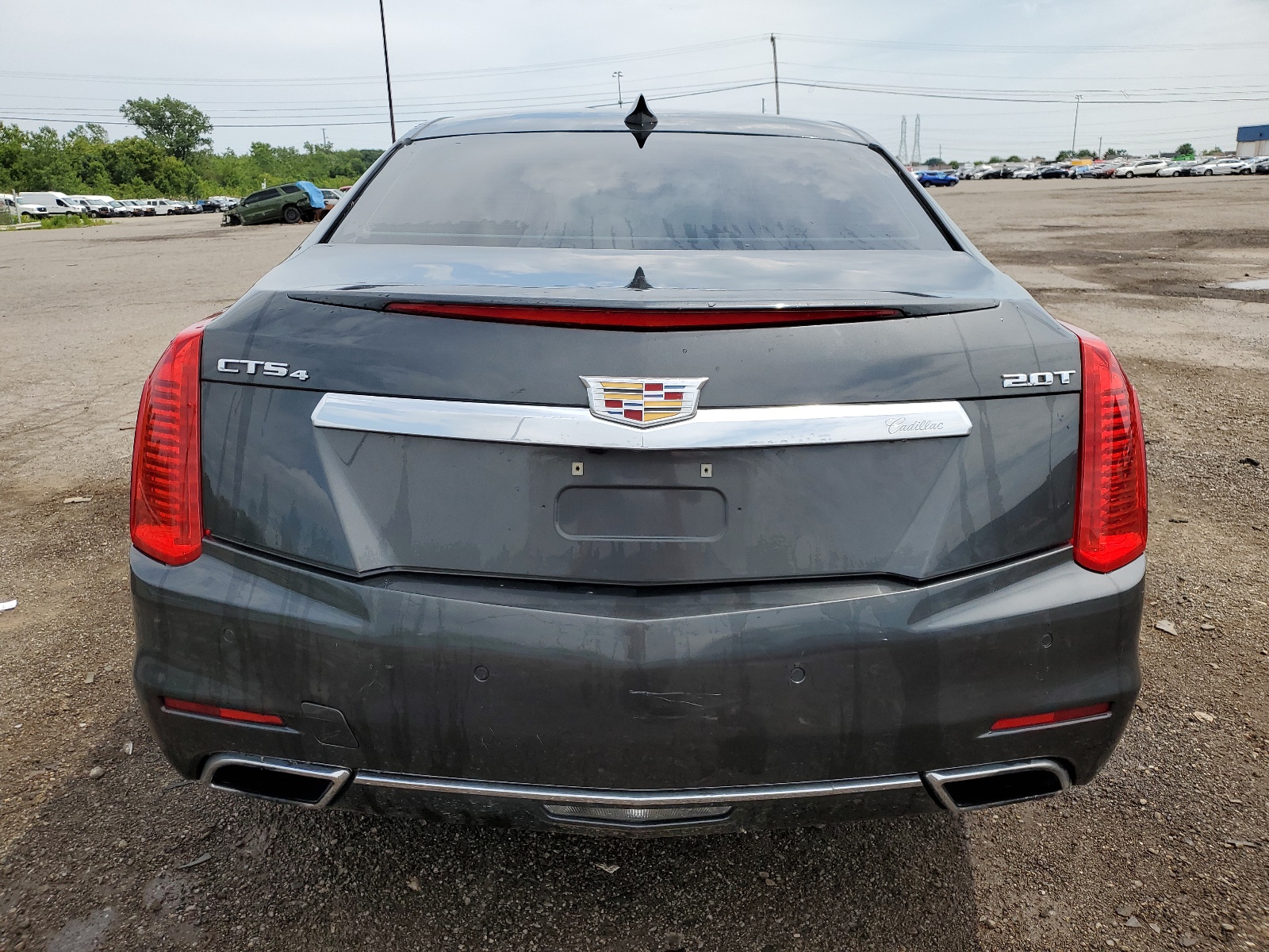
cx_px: 634
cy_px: 476
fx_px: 953
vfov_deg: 53.1
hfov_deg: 67.3
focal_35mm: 26
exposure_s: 1/3333
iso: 50
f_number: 1.5
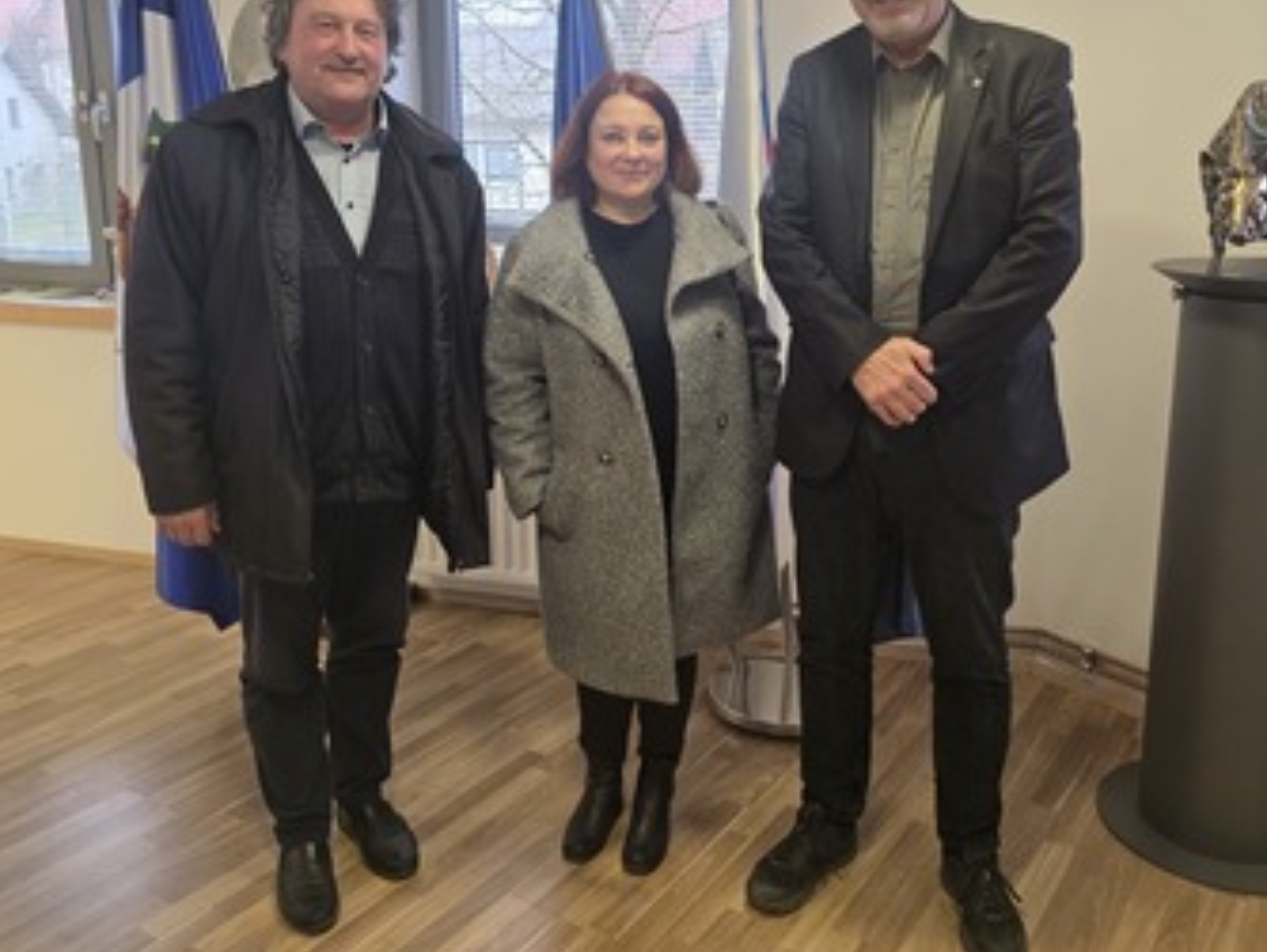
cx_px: 668
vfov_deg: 45.2
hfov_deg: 58.3
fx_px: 1135
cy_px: 379
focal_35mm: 31
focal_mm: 6.3
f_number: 1.7
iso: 125
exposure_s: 1/100
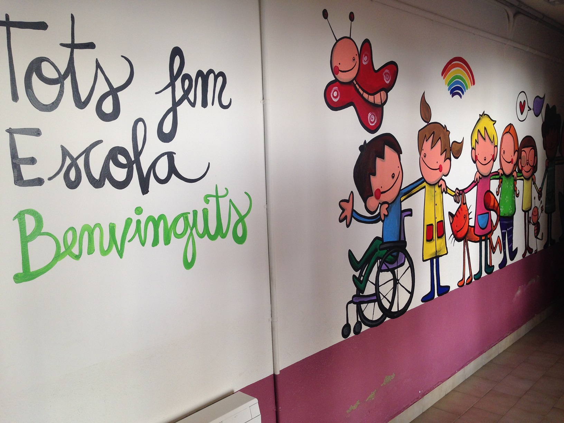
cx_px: 282
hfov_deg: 55.4
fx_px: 538
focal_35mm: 33
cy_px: 212
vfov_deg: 42.9
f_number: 2.4
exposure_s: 1/120
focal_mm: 4.12
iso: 64
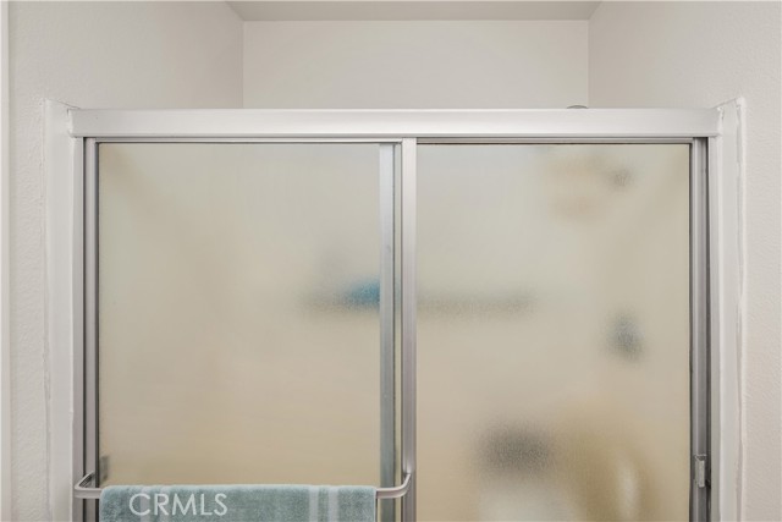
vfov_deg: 81.2
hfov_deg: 104.2
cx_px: 391
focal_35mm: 14
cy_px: 261
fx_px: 304
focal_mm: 14
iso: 100
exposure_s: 1/6
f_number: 5.6
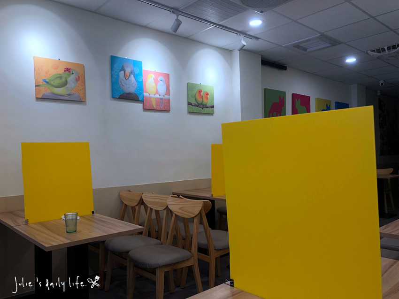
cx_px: 200
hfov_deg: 63.5
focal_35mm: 28
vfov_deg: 49.7
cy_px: 150
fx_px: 323
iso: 25
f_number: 1.8
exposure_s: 1/120
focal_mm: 4
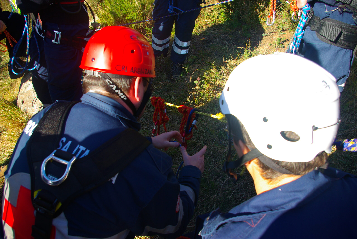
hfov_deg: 67.3
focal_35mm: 27
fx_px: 268
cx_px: 178
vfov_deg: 48.1
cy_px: 120
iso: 100
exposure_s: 1/90
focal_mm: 18
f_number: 5.6
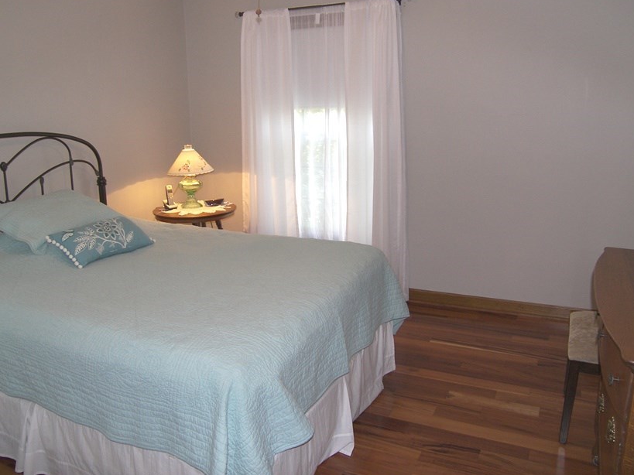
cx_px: 310
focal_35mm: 30
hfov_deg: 60.0
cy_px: 212
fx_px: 549
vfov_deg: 46.7
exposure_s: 1/30
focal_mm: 5
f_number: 2.8
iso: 100
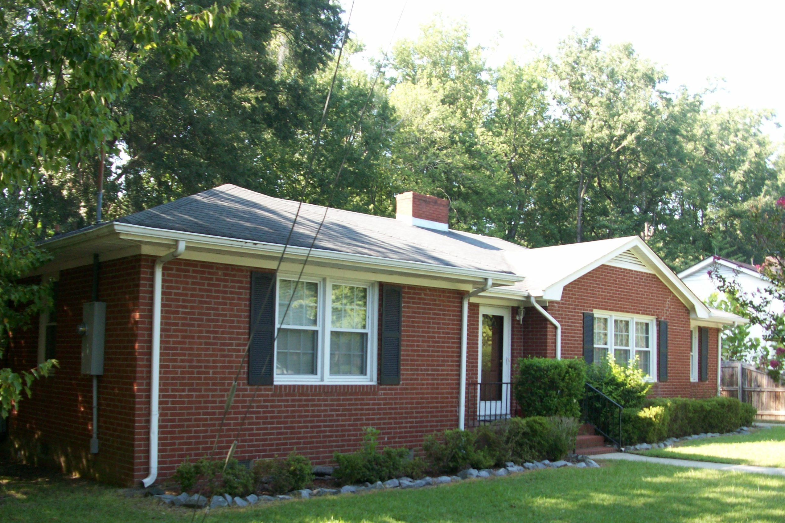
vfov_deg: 36.8
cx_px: 396
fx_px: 785
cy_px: 289
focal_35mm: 36
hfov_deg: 53.1
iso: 64
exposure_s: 1/93.6
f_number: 2.8
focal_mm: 5.7
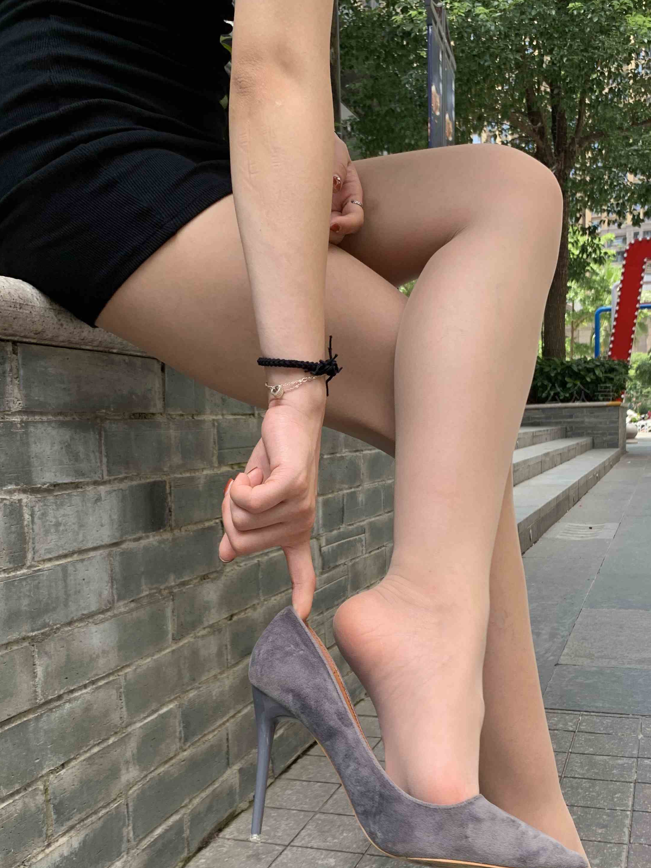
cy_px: 556
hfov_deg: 39.5
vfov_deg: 50.7
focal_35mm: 36
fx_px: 903
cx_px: 397
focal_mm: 4.25
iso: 25
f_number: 1.8
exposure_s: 1/165
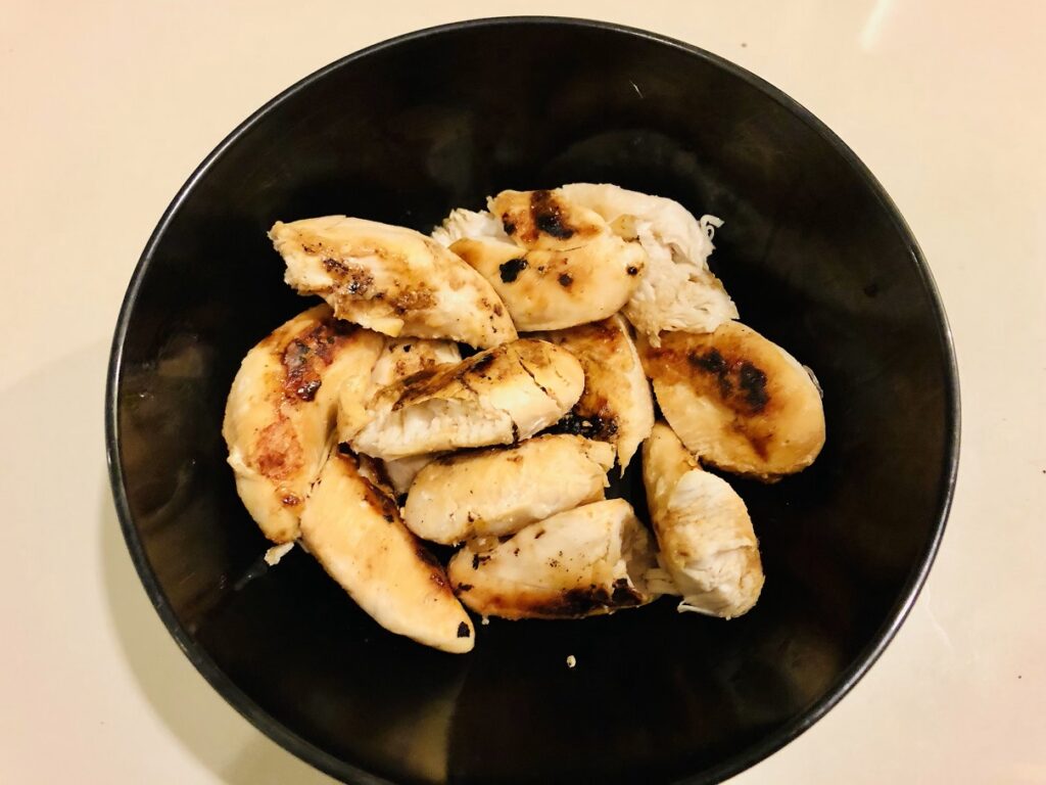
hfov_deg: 63.4
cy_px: 392
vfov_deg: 49.7
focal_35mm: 28
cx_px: 523
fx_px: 846
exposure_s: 1/4
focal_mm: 3.99
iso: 100
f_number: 1.8
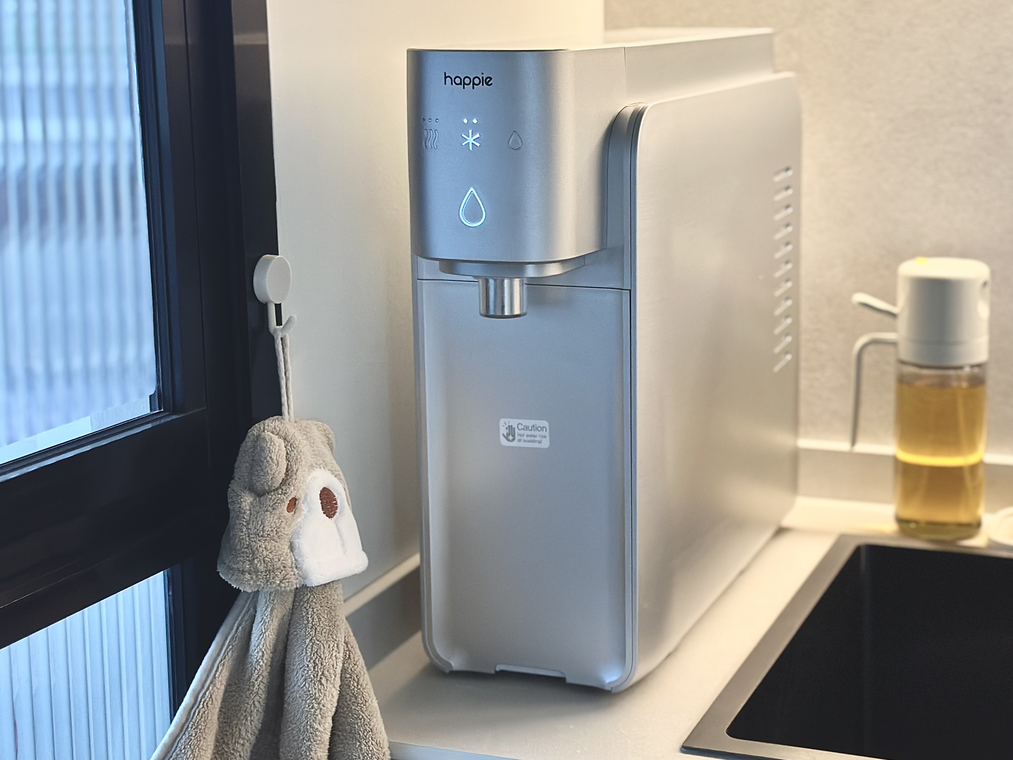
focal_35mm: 60
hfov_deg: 32.1
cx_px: 616
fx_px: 1756
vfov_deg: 24.4
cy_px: 309
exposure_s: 1/50
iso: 200
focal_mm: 6.86
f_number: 1.78
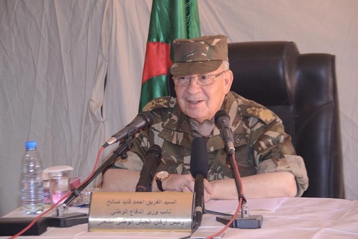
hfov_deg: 12.2
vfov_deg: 8.2
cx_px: 179
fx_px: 1670
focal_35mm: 168
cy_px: 120
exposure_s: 1/60
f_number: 5.6
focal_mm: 112
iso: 400
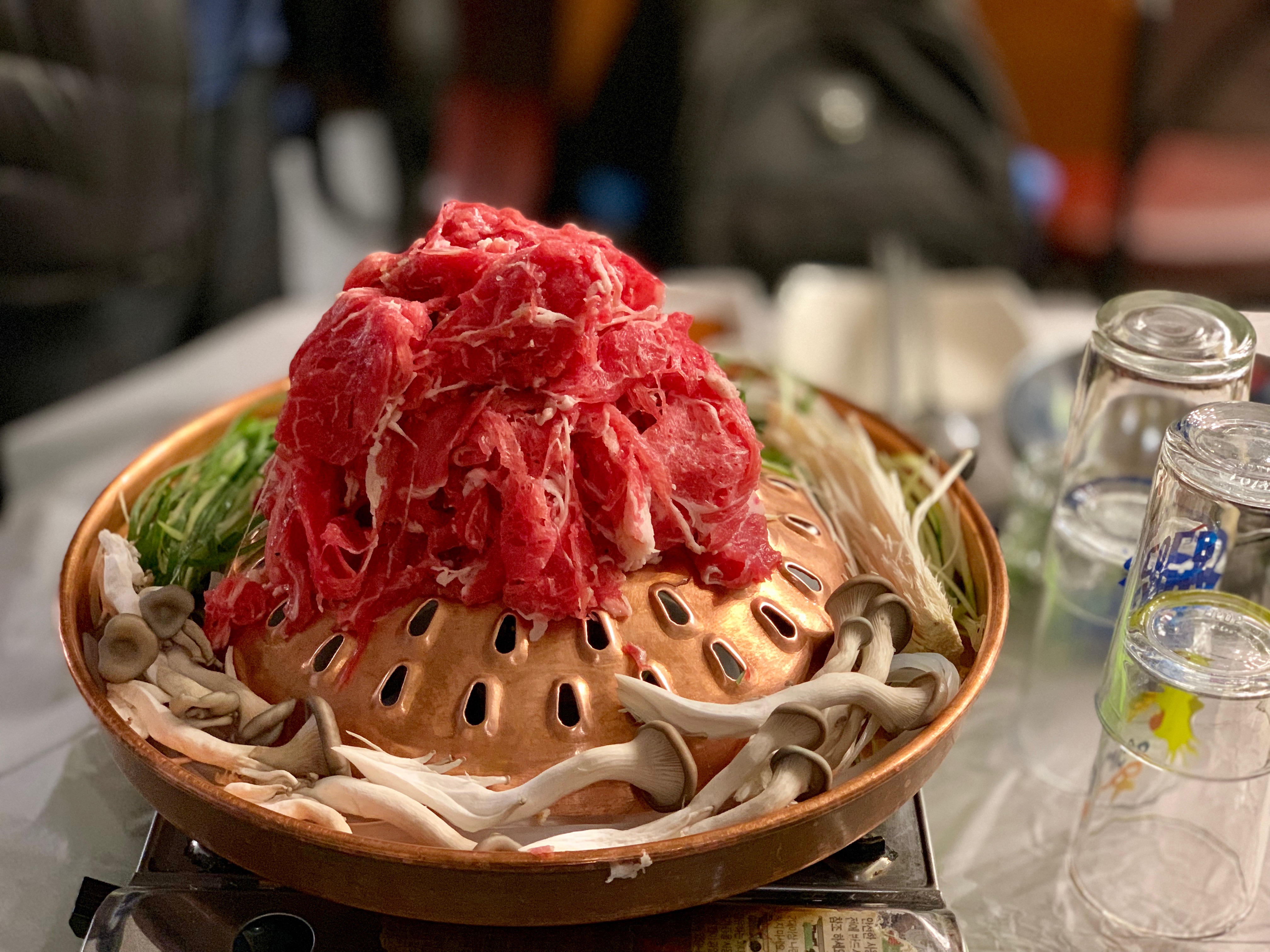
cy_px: 476
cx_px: 635
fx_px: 1908
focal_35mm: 52
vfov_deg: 28.0
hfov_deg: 36.8
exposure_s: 1/30
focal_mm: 6
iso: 500
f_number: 2.4
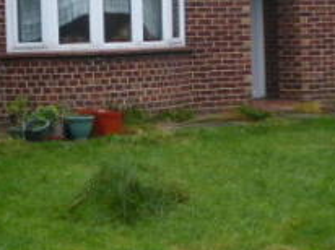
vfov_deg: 14.3
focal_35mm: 102
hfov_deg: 19.3
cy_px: 14
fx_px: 986
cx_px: 168
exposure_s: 1/60
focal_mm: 6.4
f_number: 3.7
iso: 320
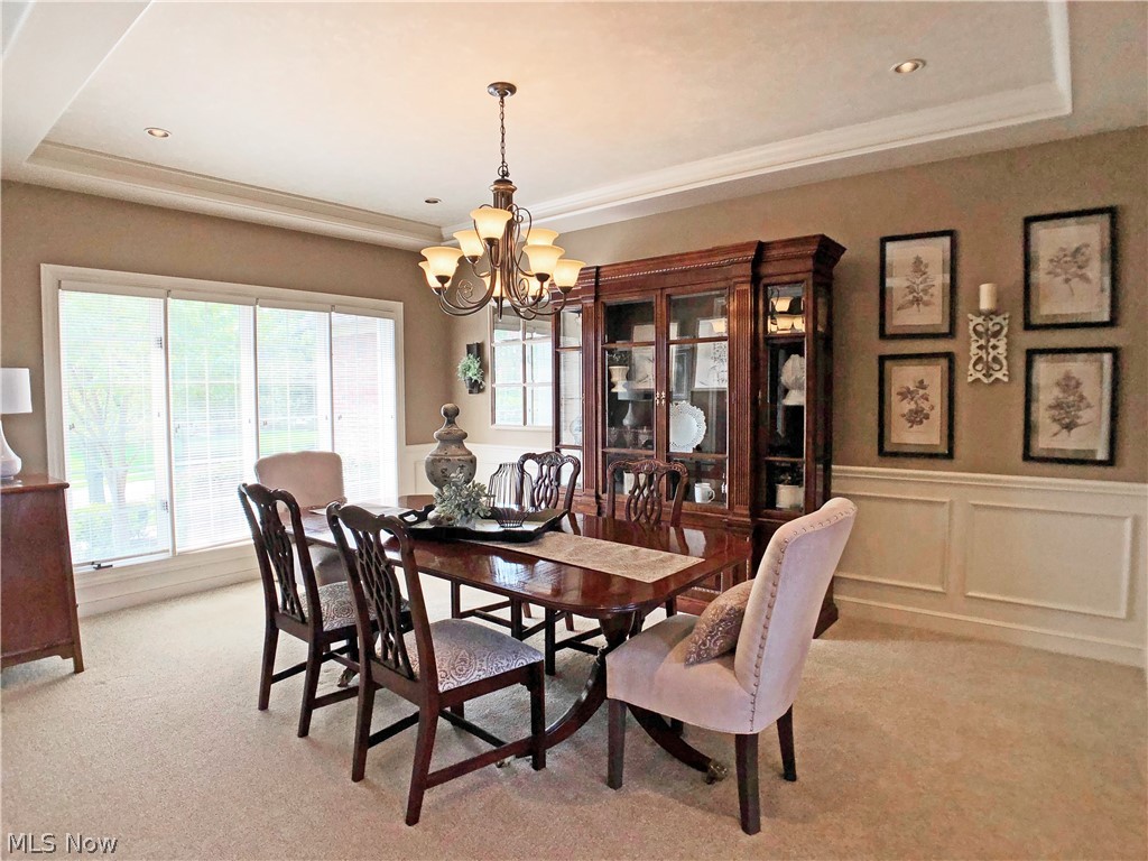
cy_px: 430
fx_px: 929
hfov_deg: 63.4
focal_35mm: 28
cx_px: 574
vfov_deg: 49.7
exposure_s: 1/124
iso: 20
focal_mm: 4
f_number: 1.8
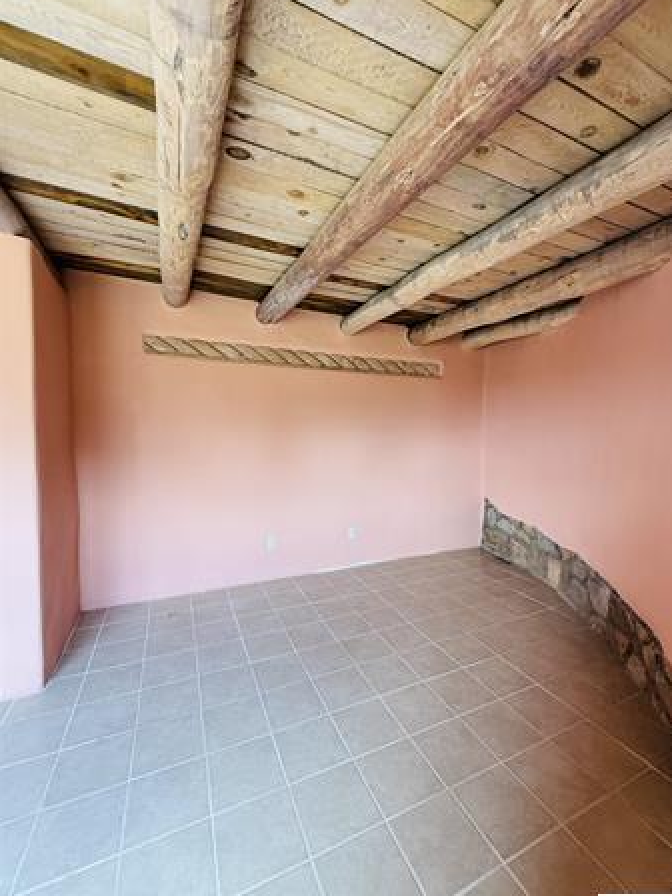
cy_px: 448
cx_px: 358
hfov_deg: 81.6
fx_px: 388
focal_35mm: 15
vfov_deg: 98.2
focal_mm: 2.22
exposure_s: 1/99
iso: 200
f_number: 2.2
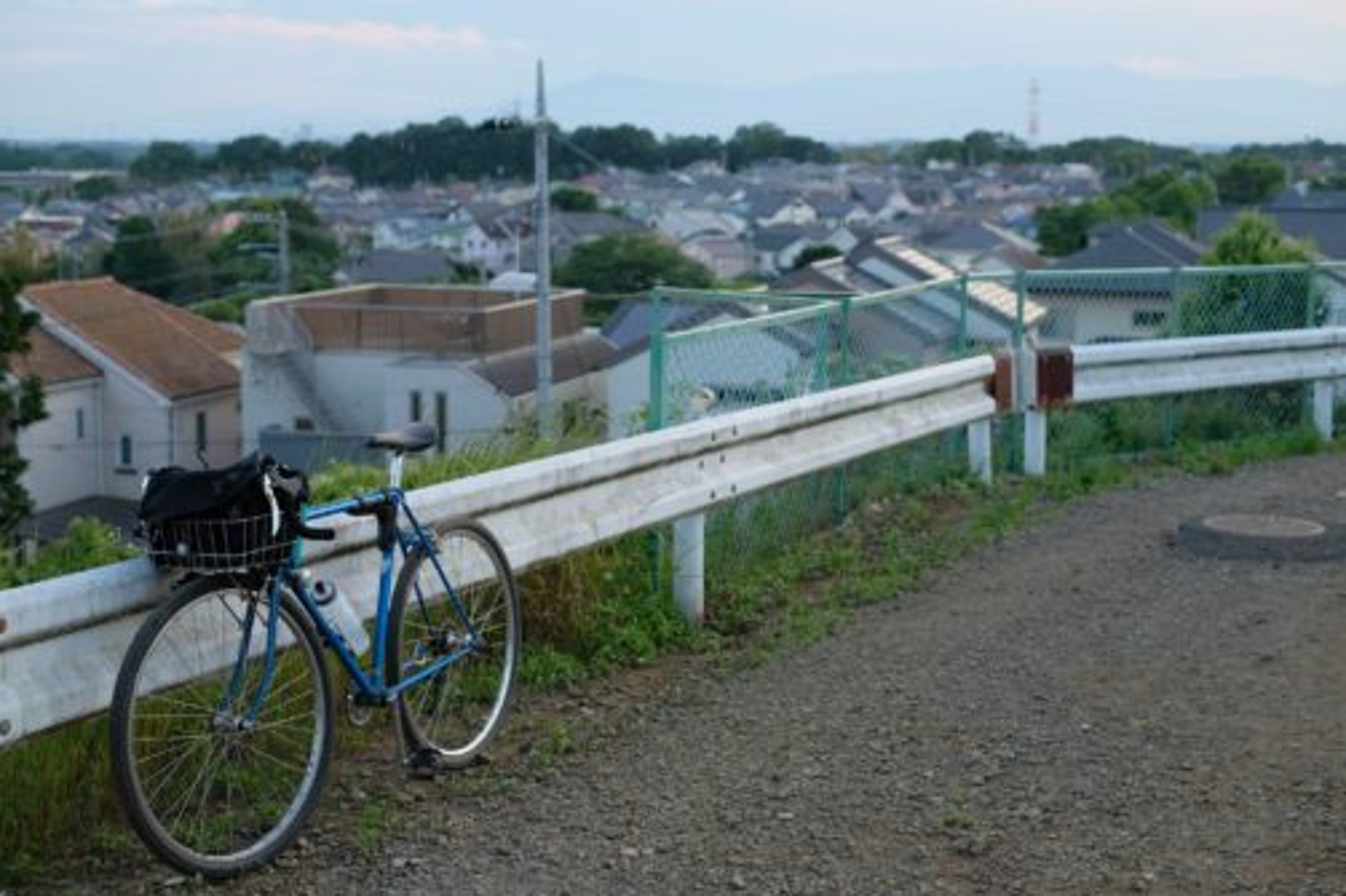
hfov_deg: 36.9
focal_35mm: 54
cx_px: 682
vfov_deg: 25.0
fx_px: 2018
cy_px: 448
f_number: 2.8
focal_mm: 35
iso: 800
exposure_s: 1/340
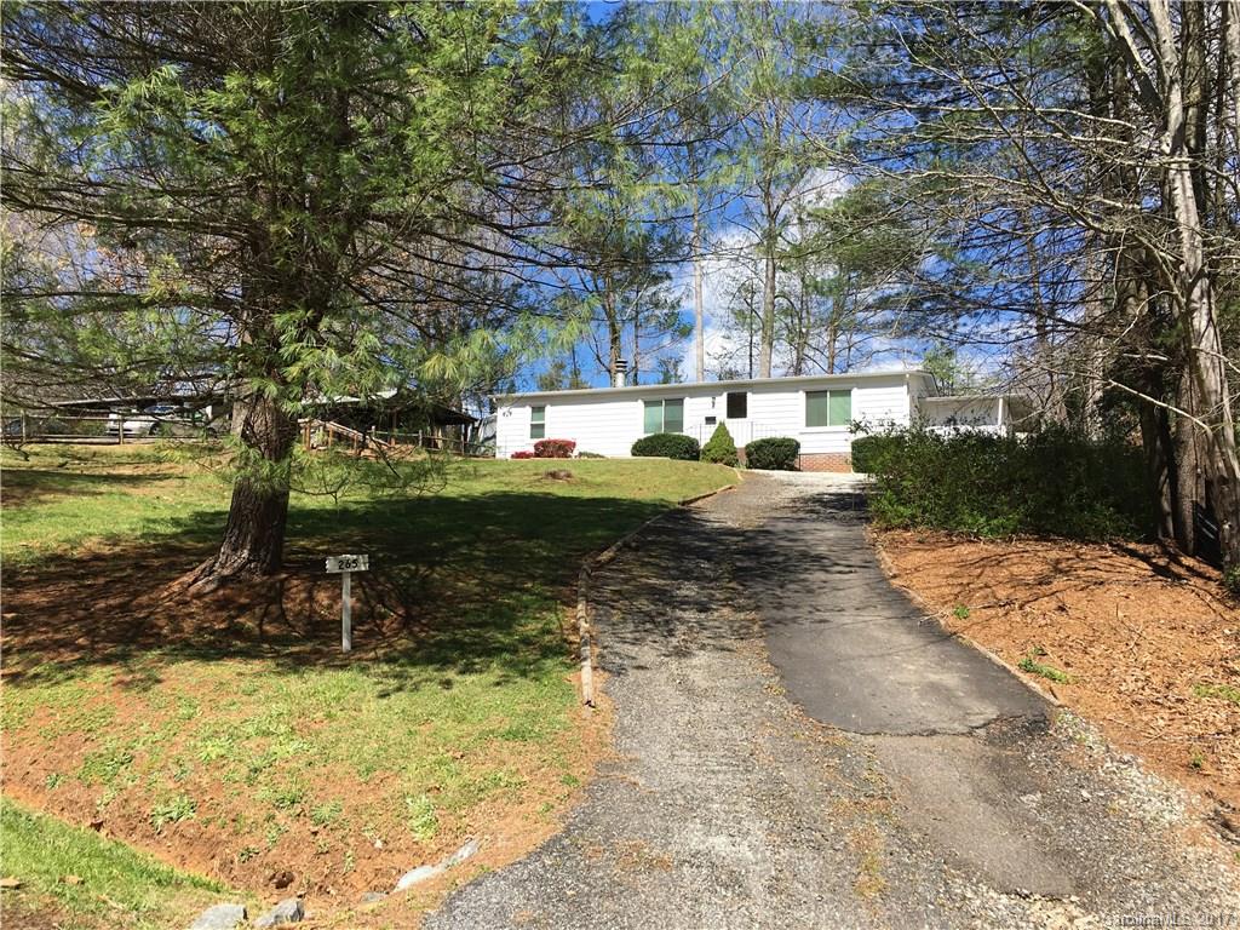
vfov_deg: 48.2
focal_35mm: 29
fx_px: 1039
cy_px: 465
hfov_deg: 61.7
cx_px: 620
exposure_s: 1/855
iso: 25
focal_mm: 4.15
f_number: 2.2
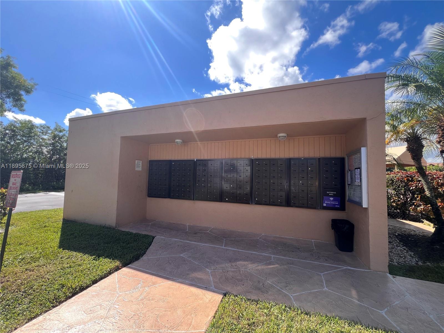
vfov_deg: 89.9
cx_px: 222
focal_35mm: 13
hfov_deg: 106.2
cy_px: 166
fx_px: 167
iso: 32
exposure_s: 1/418
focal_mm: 1.57
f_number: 1.8
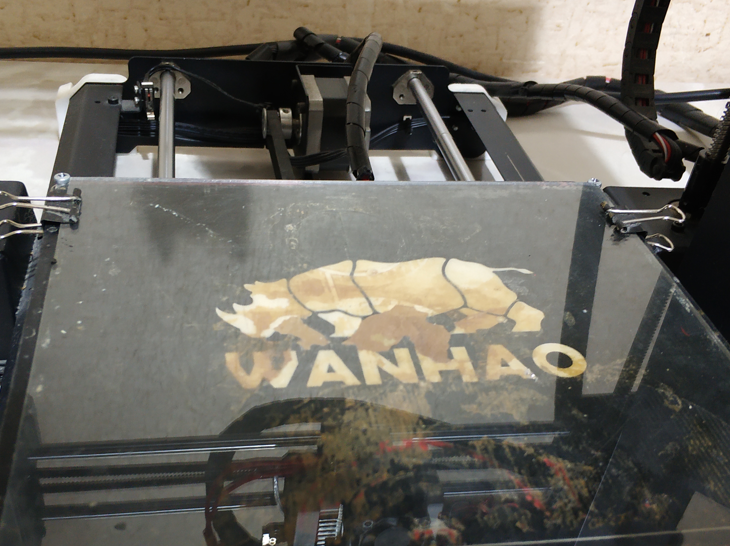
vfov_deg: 37.1
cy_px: 380
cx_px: 367
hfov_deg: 49.0
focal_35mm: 38
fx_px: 801
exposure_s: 1/12
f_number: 1.8
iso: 889
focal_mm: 3.82
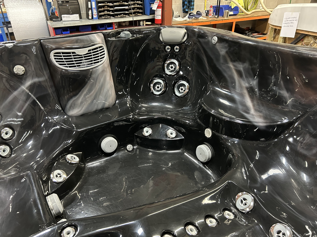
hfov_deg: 67.3
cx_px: 158
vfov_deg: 53.1
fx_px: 238
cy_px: 118
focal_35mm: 26
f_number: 1.5
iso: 500
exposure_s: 1/40
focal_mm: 5.7
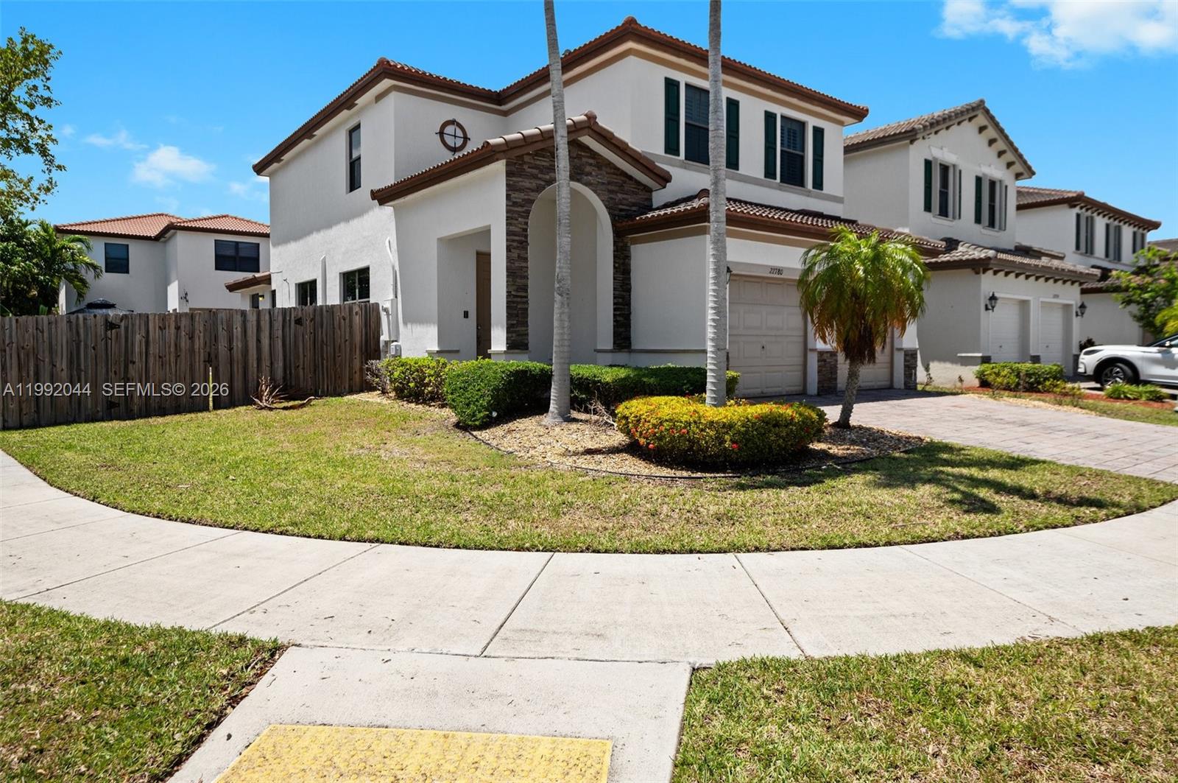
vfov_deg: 59.4
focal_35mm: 21
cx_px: 589
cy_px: 392
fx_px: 686
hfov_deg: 81.3
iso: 200
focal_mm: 21
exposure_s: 1/1000
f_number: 8
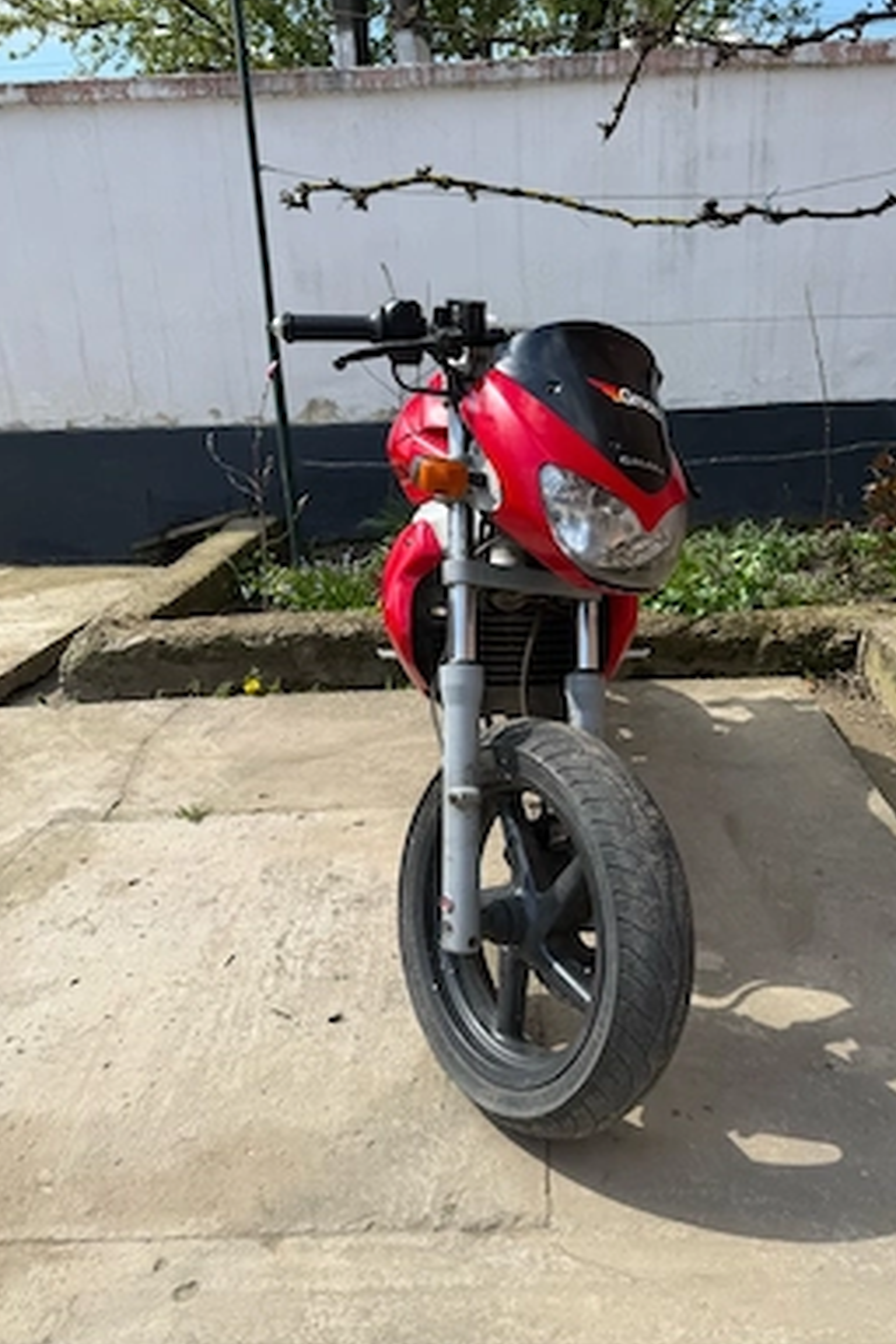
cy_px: 651
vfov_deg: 69.4
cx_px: 518
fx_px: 971
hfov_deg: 49.4
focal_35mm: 26
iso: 80
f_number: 1.78
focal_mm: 6.76
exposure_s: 1/2299
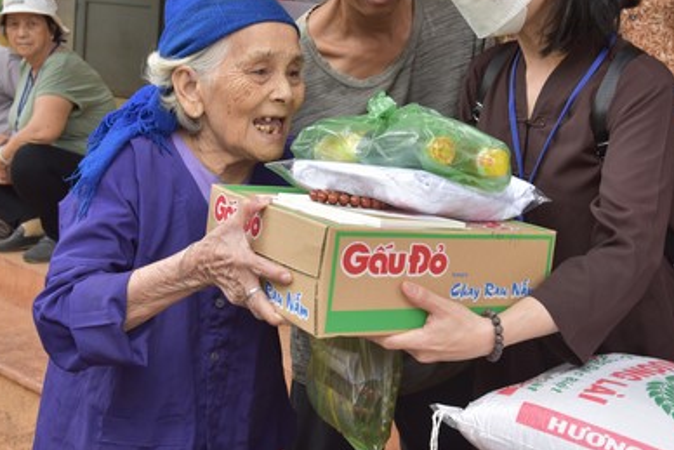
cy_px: 118
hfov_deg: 34.9
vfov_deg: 23.6
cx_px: 403
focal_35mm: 57
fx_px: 1068
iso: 400
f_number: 6.3
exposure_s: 1/160
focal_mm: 34
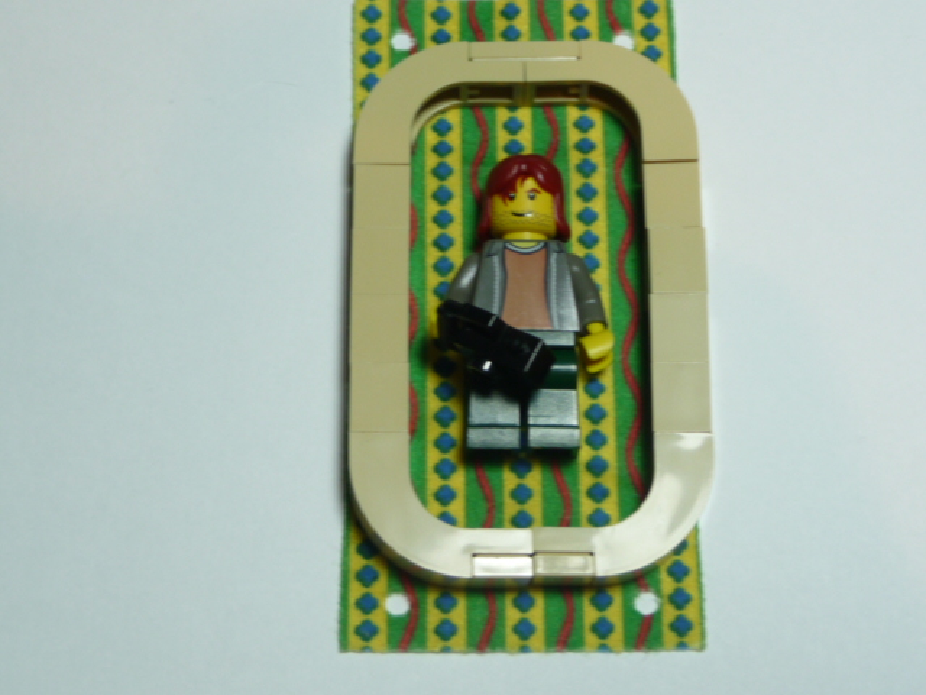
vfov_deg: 24.4
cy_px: 348
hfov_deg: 32.2
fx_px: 1605
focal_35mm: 60
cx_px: 463
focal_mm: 6
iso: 100
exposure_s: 1/40
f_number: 3.7
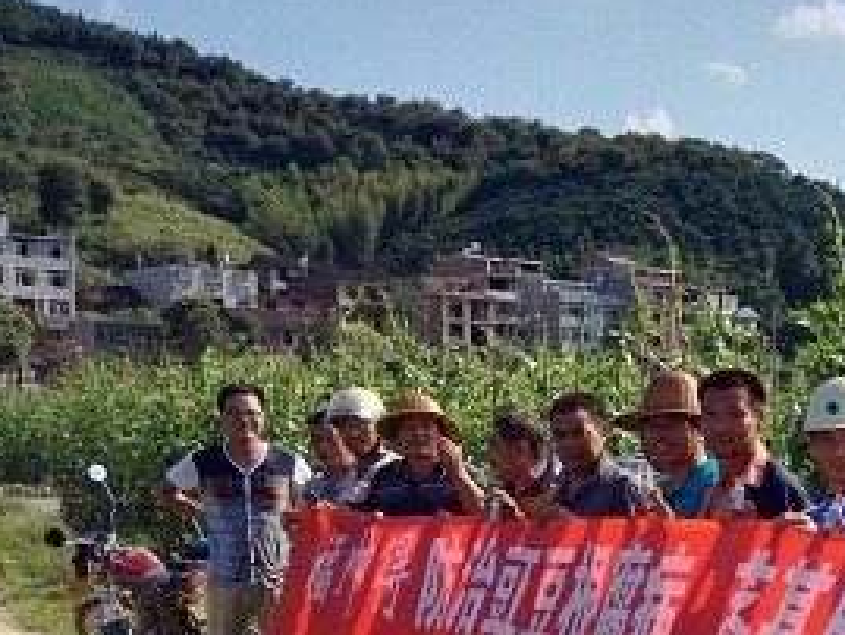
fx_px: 1710
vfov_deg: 20.3
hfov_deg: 25.1
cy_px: 649
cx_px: 1002
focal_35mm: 70
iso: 100
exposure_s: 1/1890
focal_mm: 3.8
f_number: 2
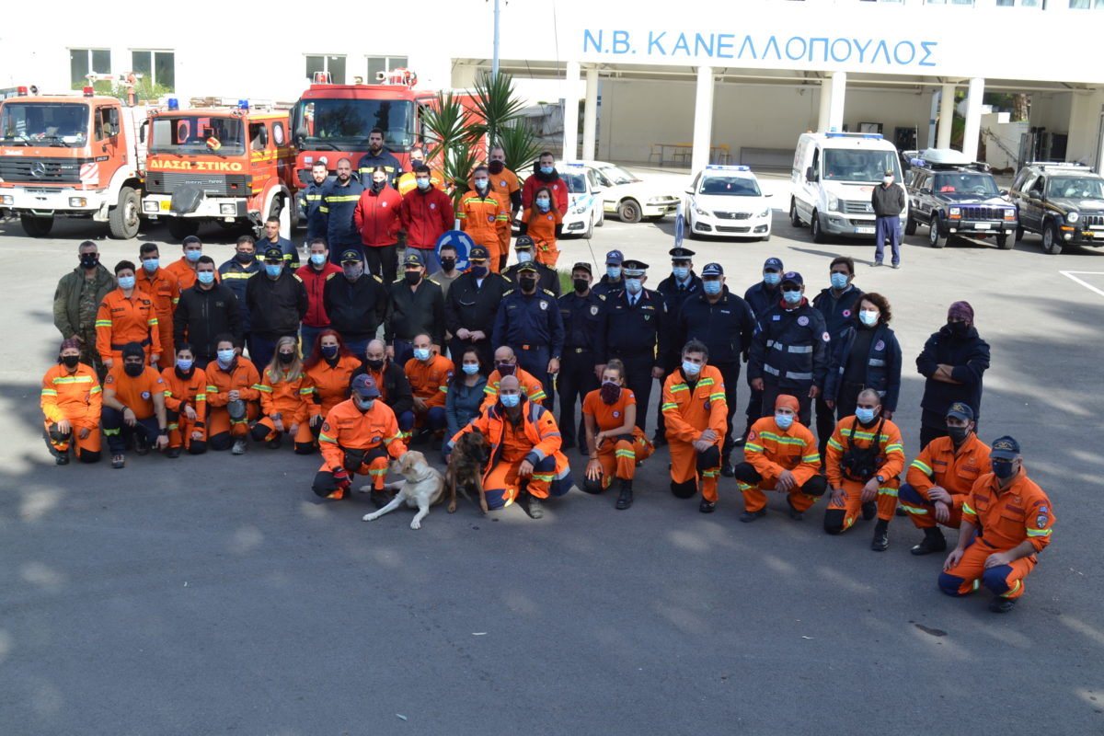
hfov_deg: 49.6
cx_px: 552
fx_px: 1196
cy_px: 368
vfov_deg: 34.2
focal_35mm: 39
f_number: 8
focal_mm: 26
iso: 180
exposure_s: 1/160
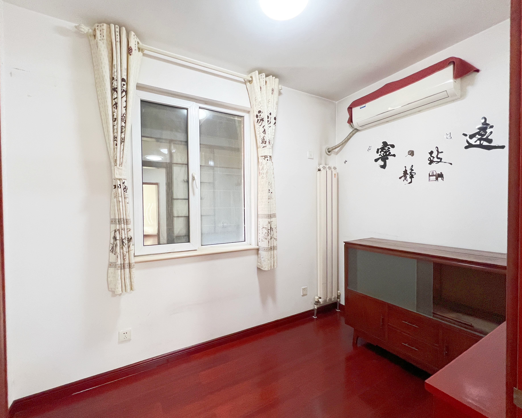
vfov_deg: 88.0
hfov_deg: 100.6
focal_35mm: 14
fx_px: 216
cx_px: 246
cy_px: 211
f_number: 1.8
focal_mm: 1.57
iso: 320
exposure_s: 1/50
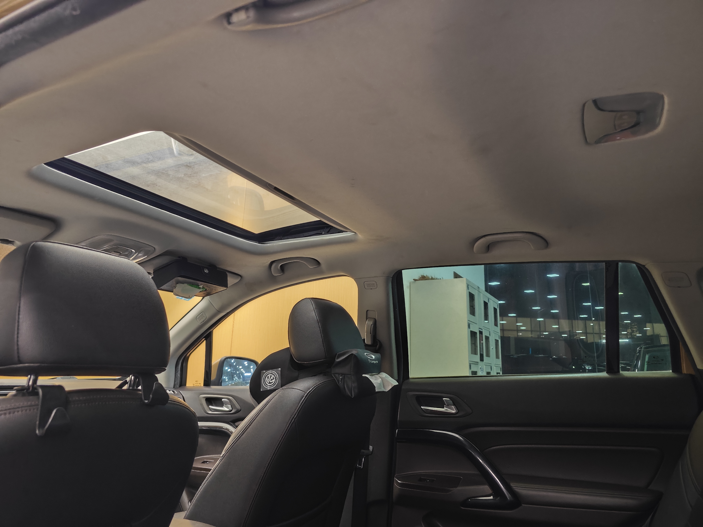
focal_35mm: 23
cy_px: 264
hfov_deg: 73.9
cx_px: 352
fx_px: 467
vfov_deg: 58.9
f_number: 1.9
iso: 800
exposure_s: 1/25
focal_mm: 8.7
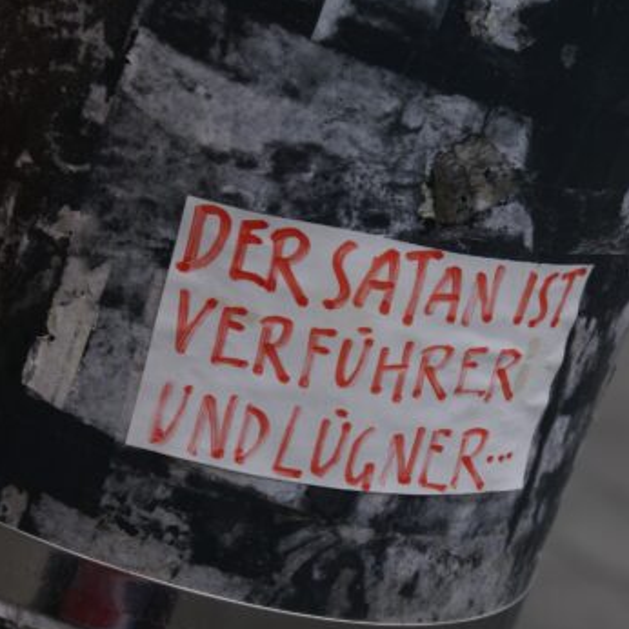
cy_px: 344
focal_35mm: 155
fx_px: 3186
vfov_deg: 11.3
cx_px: 420
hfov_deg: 11.3
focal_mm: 70
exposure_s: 1/160
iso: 100
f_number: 9
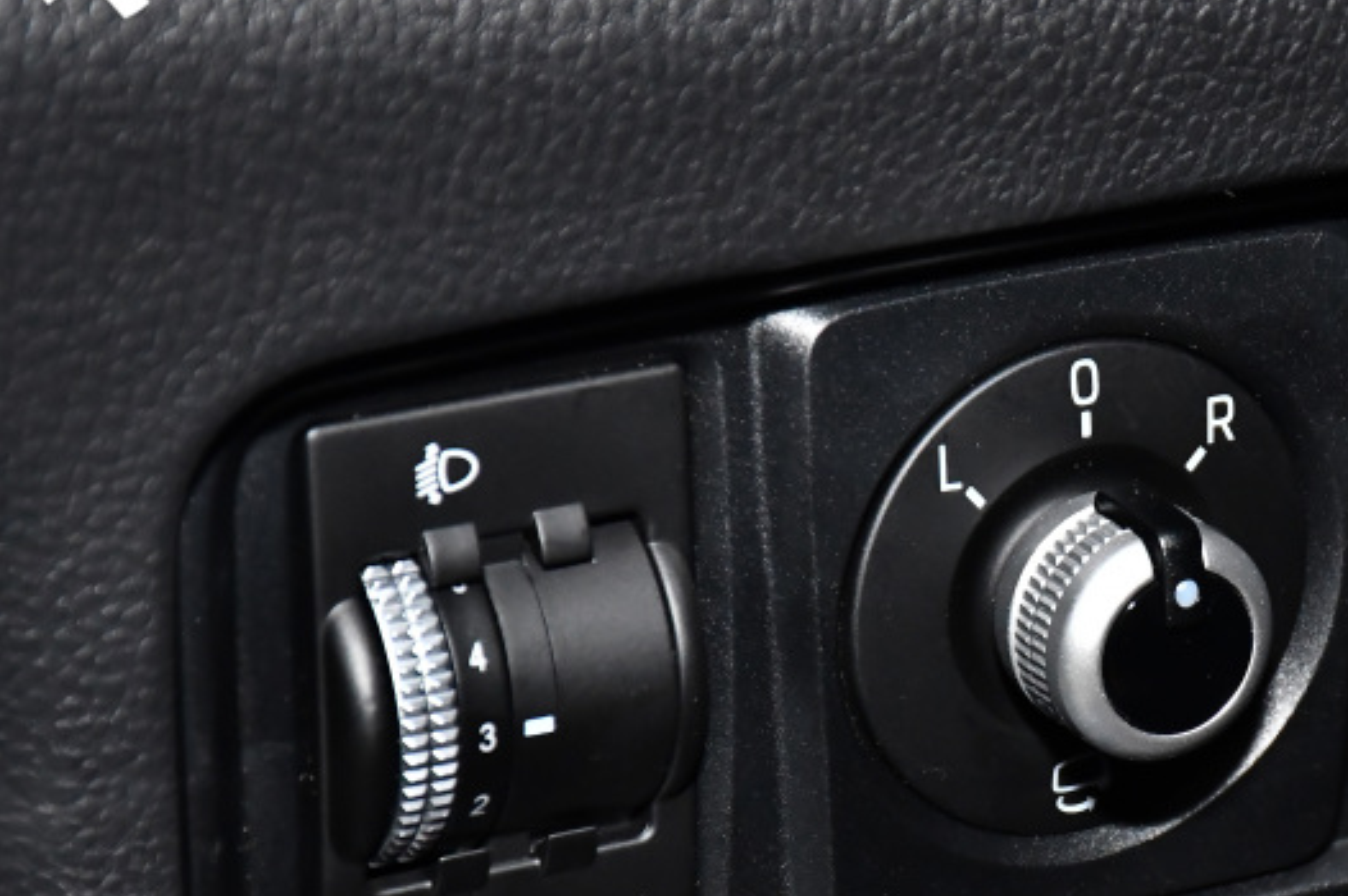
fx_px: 10141
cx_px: 1161
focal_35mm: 271
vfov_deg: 5.1
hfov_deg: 7.6
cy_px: 613
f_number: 9
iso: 4000
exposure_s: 1/125
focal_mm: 105
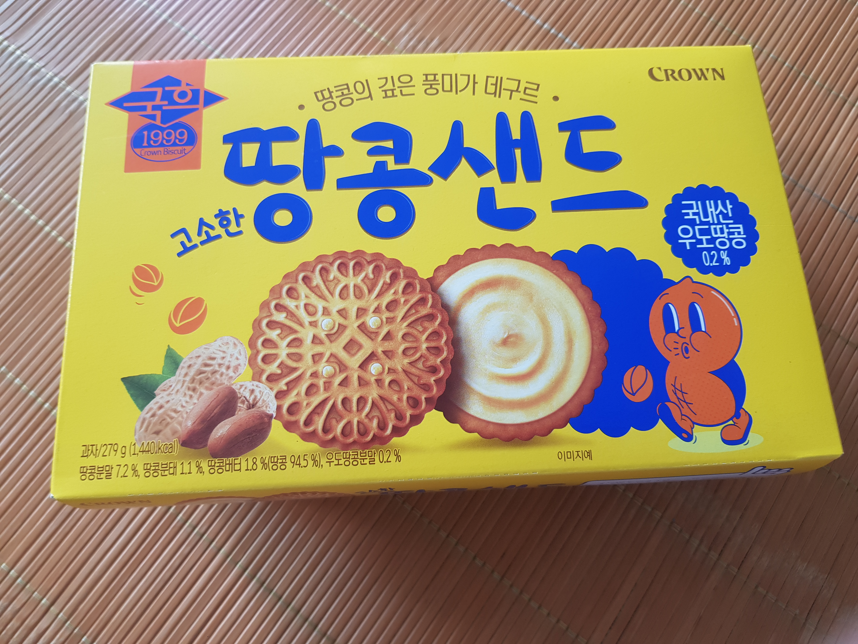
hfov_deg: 67.3
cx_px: 429
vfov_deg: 53.1
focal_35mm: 26
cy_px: 322
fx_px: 644
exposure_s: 1/60
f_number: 1.7
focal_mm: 4.2
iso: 64
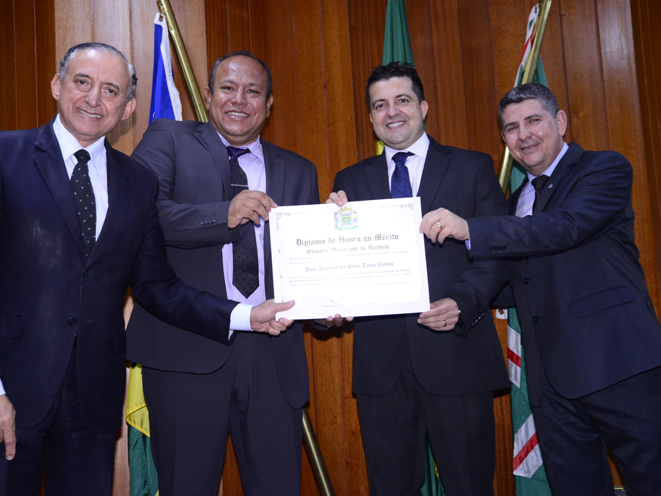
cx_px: 295
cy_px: 249
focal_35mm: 49
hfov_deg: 38.9
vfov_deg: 29.7
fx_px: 936
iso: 1600
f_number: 4.5
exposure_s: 1/80
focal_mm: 45
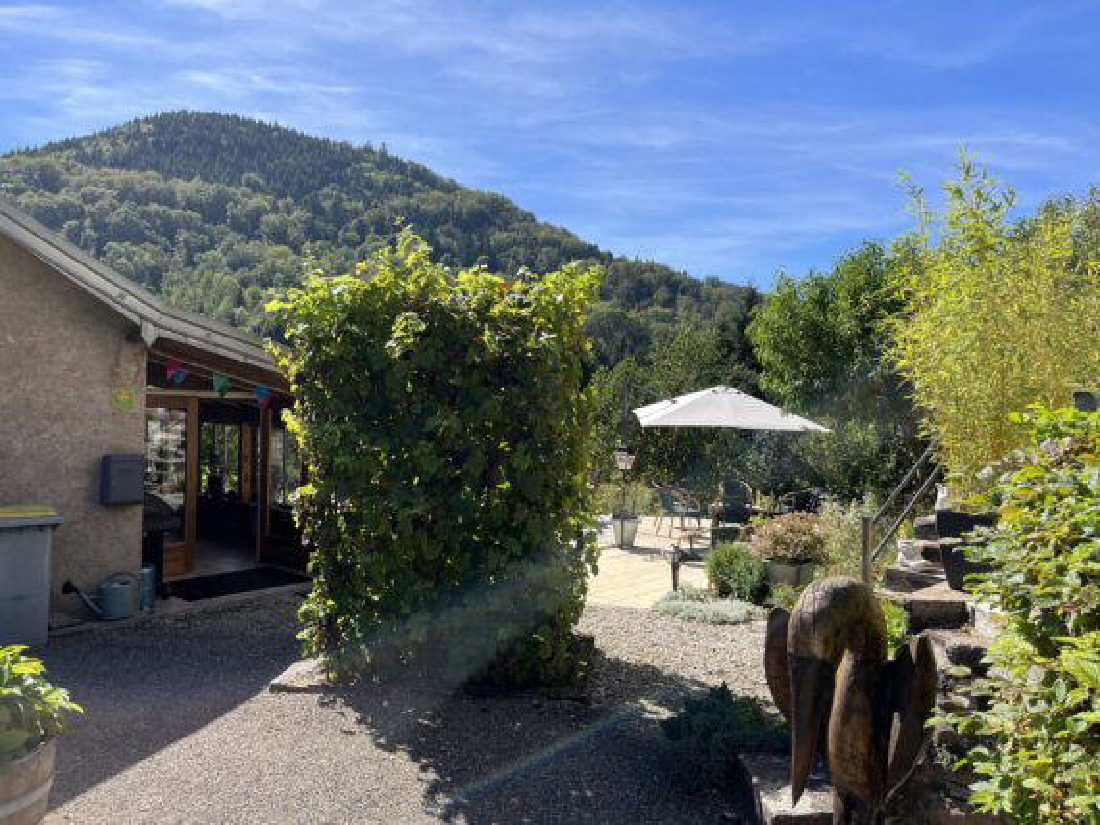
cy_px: 412
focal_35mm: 26
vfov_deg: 53.1
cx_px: 550
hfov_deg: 67.3
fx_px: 826
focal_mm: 5.1
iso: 50
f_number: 1.6
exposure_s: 1/2410
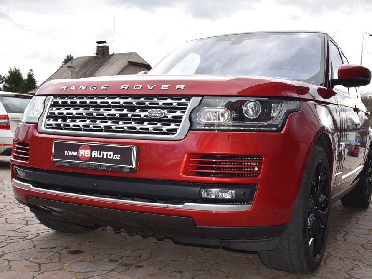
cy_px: 142
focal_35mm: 42
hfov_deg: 44.8
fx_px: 451
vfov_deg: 34.3
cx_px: 195
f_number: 11
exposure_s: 1/200
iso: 500
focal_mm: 38
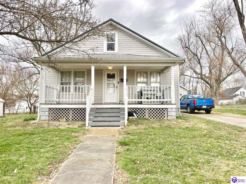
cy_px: 92
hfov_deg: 67.3
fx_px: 185
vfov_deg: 53.0
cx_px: 123
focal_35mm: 26
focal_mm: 5.96
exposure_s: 1/577
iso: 50
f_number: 1.6
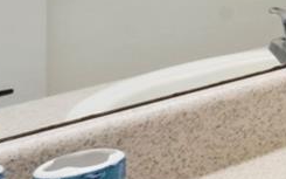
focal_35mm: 100
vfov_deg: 11.7
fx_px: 779
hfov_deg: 12.0
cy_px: -175
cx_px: 823
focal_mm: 10
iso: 320
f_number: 20
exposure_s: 1/5
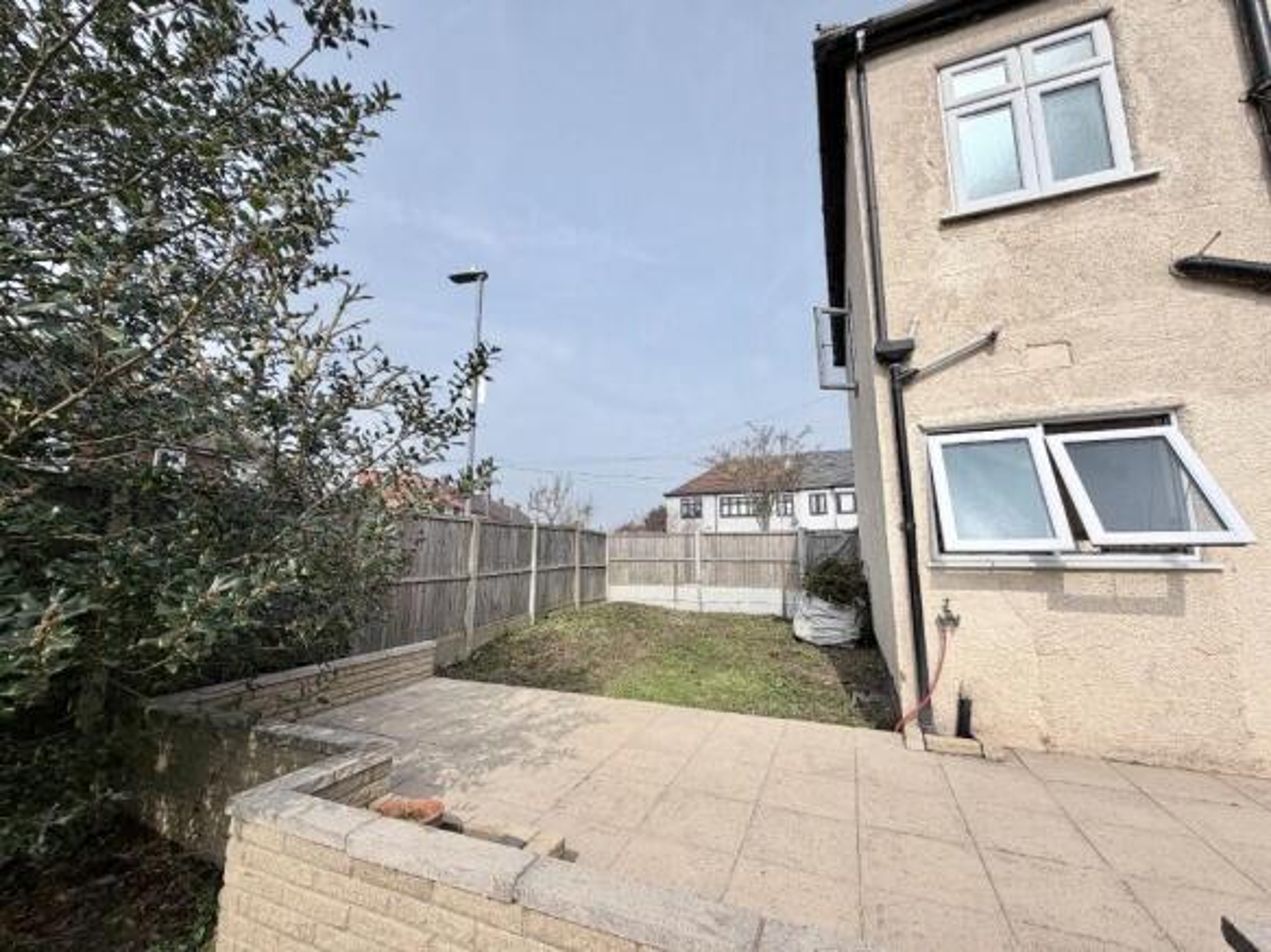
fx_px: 514
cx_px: 636
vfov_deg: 85.7
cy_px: 476
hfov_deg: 102.1
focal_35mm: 14
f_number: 2.2
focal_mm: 2.22
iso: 20
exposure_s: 1/1189
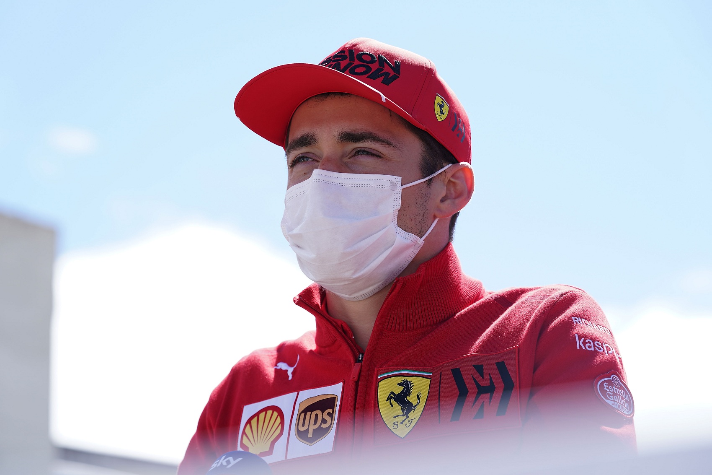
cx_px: 356
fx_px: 2076
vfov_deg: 13.0
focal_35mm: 105
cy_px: 238
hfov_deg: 19.5
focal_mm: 105
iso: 100
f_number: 5
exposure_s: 1/320
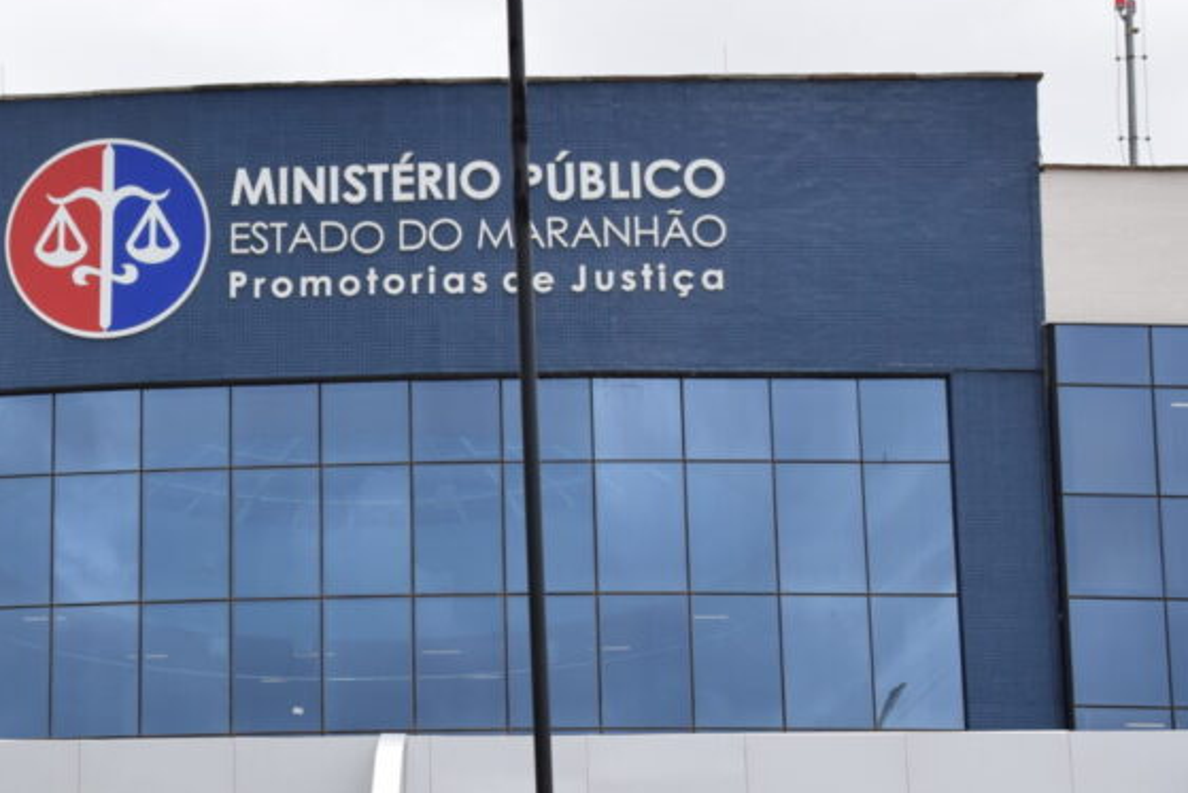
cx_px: 287
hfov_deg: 22.9
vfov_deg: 15.4
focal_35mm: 88
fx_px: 2905
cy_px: 694
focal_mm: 32
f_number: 10
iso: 200
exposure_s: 1/400
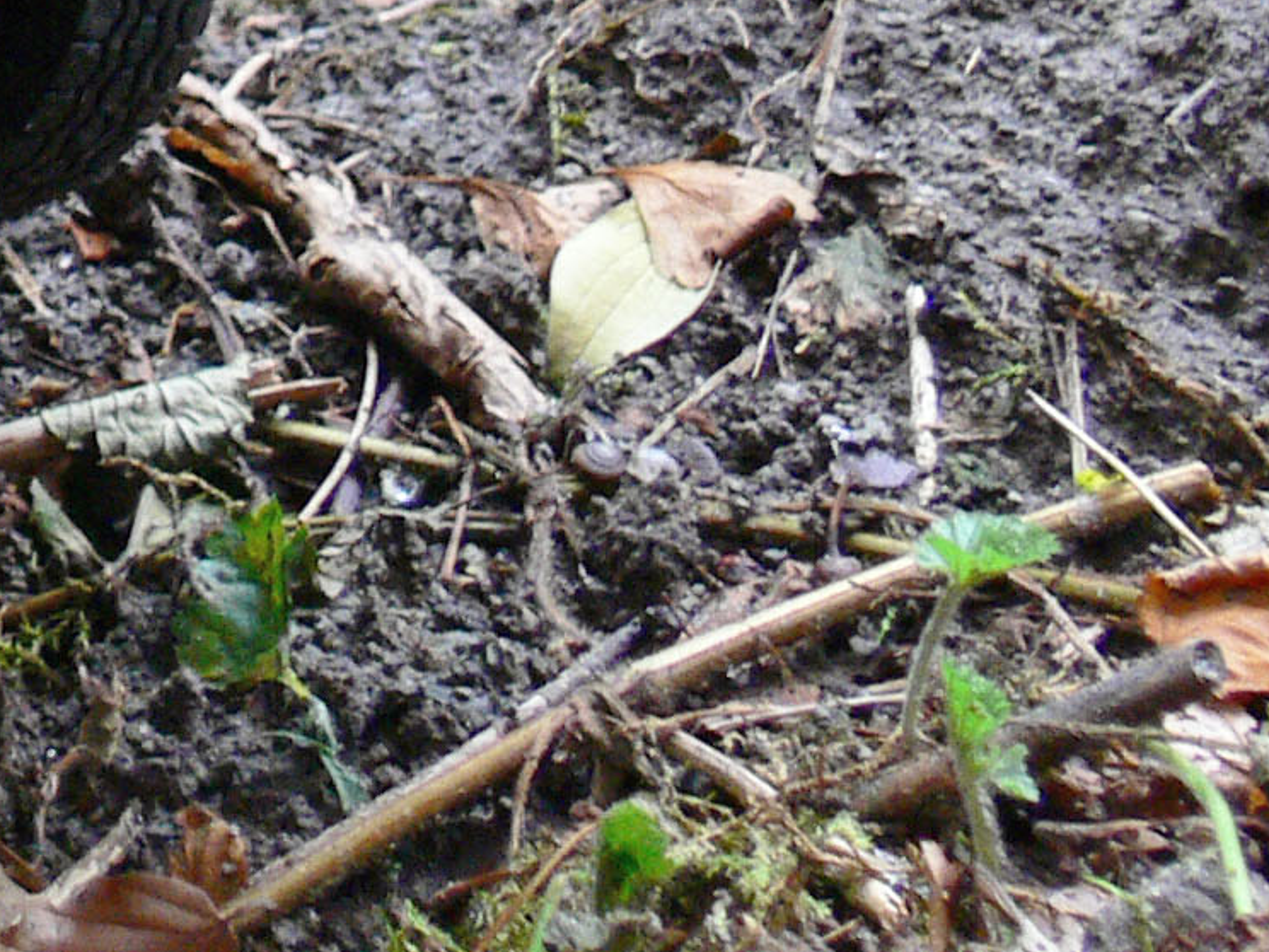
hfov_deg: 10.5
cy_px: -1124
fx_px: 6269
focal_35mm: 171
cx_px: -1346
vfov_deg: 8.2
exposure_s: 1/50
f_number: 3.6
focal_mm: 8.2
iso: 100
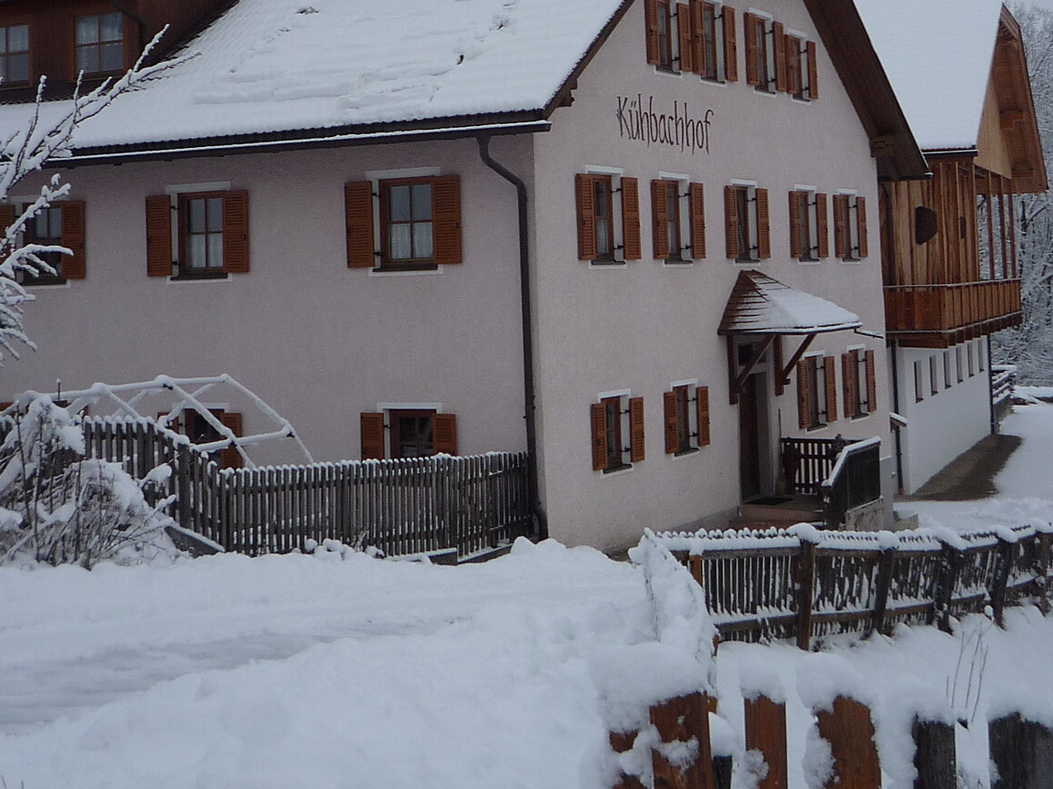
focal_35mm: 60
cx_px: 547
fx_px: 1825
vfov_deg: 24.0
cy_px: 157
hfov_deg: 32.2
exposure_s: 1/160
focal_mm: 5.3
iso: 100
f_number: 4
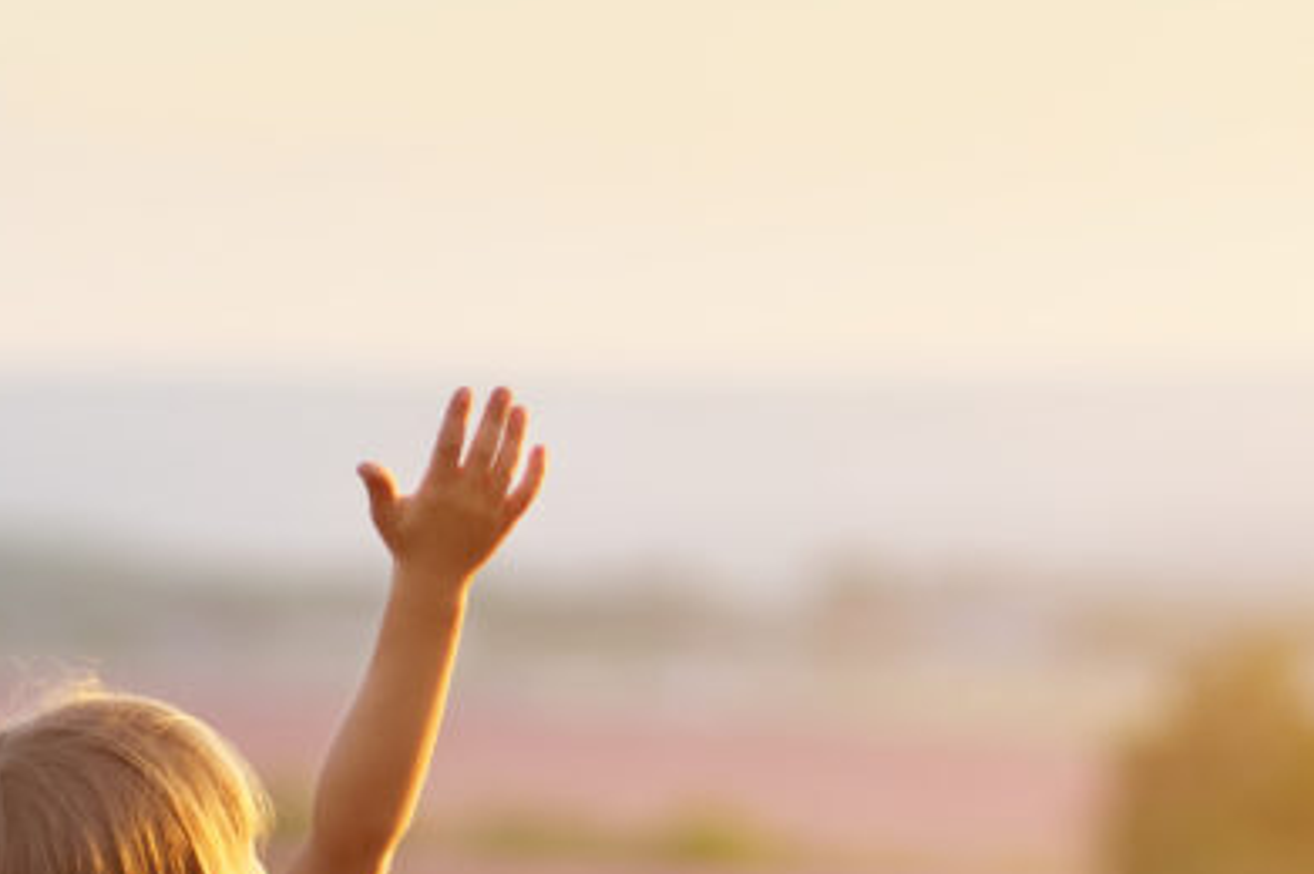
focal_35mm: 334
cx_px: 491
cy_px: 1104
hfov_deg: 6.2
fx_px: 12192
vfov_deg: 4.1
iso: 100
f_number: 1.8
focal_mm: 85
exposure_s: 1/1000
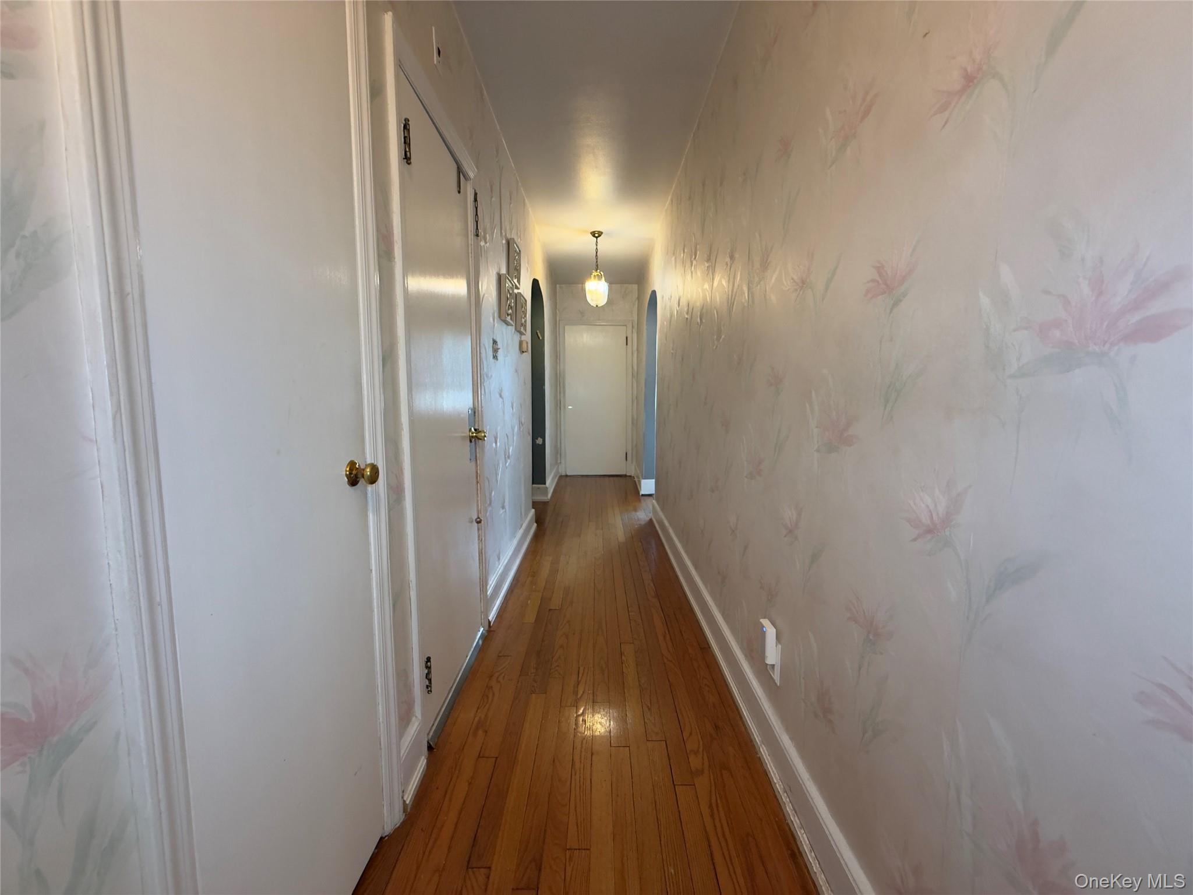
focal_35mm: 14
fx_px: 482
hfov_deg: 102.1
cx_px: 596
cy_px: 448
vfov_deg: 85.7
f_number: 2.2
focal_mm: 2.22
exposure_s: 1/120
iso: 320
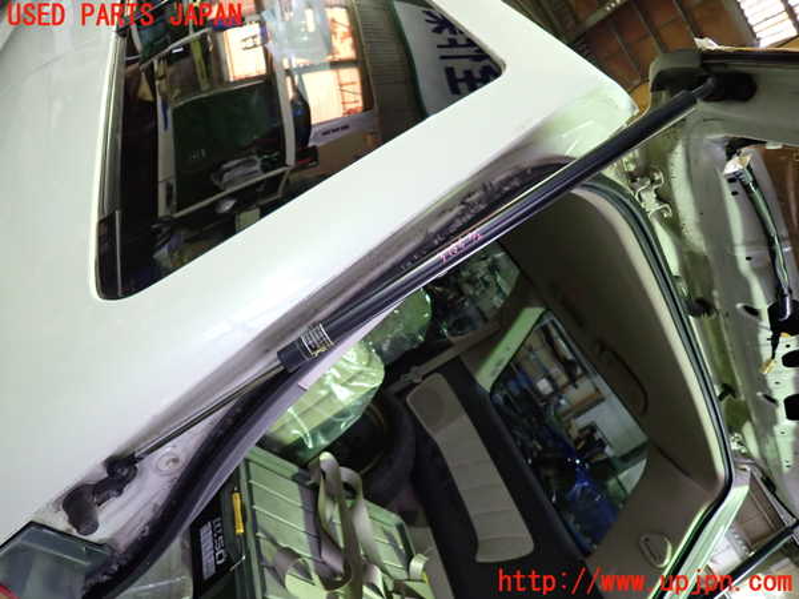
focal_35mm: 25
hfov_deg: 69.4
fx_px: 577
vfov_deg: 54.9
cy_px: 300
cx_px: 400
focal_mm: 4.5
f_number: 2
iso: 400
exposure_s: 1/30
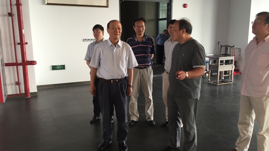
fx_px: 228
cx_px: 136
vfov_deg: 36.7
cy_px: 76
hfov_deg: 61.0
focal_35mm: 32
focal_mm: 4.15
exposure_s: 1/33
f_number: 2.2
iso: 64
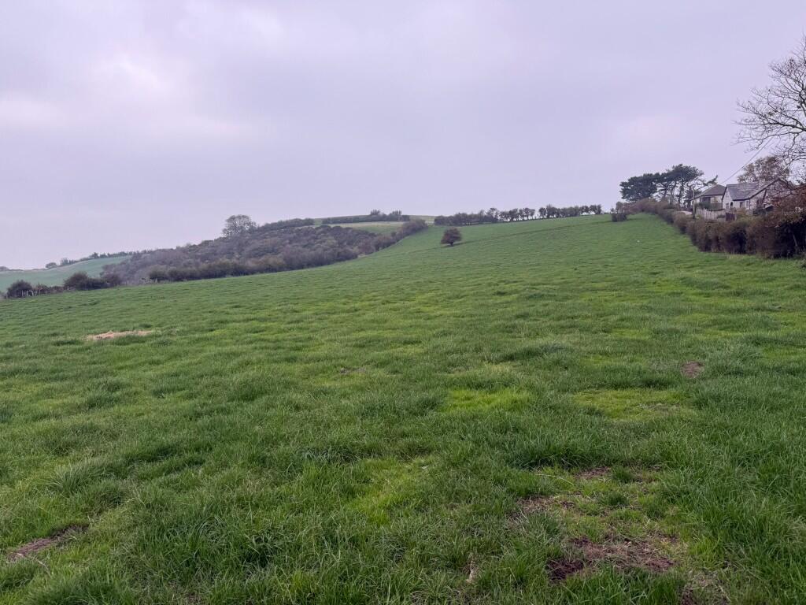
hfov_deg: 71.6
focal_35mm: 24
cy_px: 302
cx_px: 403
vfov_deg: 56.8
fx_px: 559
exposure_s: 1/2703
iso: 80
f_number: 1.78
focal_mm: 6.76
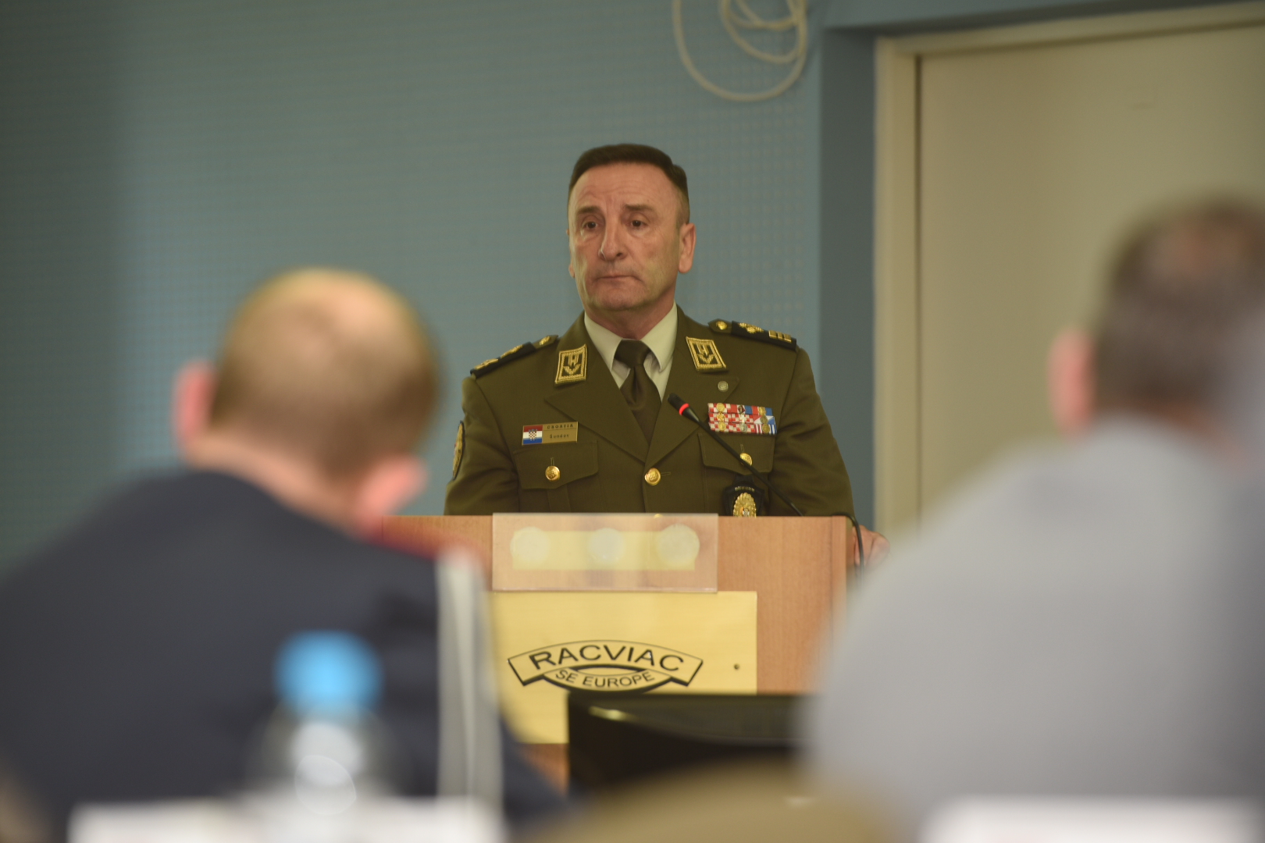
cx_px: 632
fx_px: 7027
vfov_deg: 6.9
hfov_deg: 10.3
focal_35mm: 200
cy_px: 422
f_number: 3.5
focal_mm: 200
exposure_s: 1/60
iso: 400
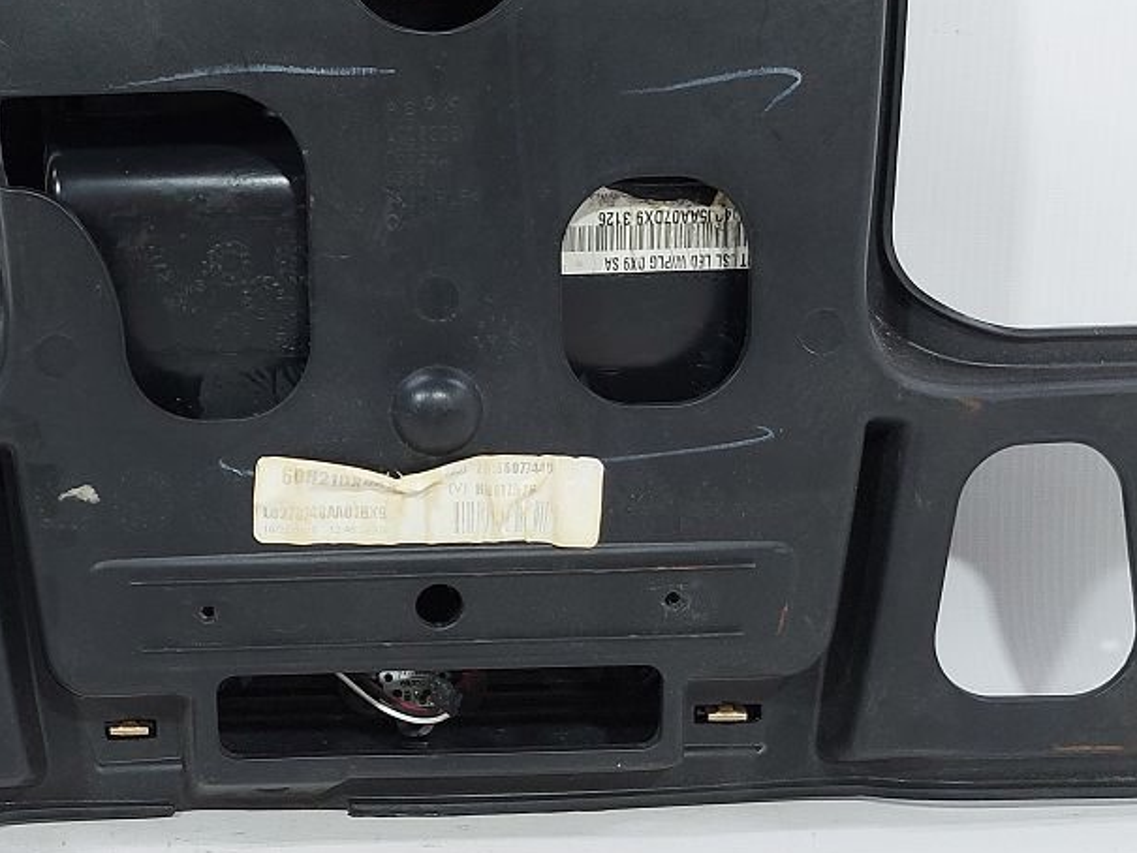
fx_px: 1807
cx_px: 202
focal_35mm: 55
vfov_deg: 26.4
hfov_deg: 33.7
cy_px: 291
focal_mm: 5.23
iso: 64
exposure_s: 1/50
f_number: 1.8
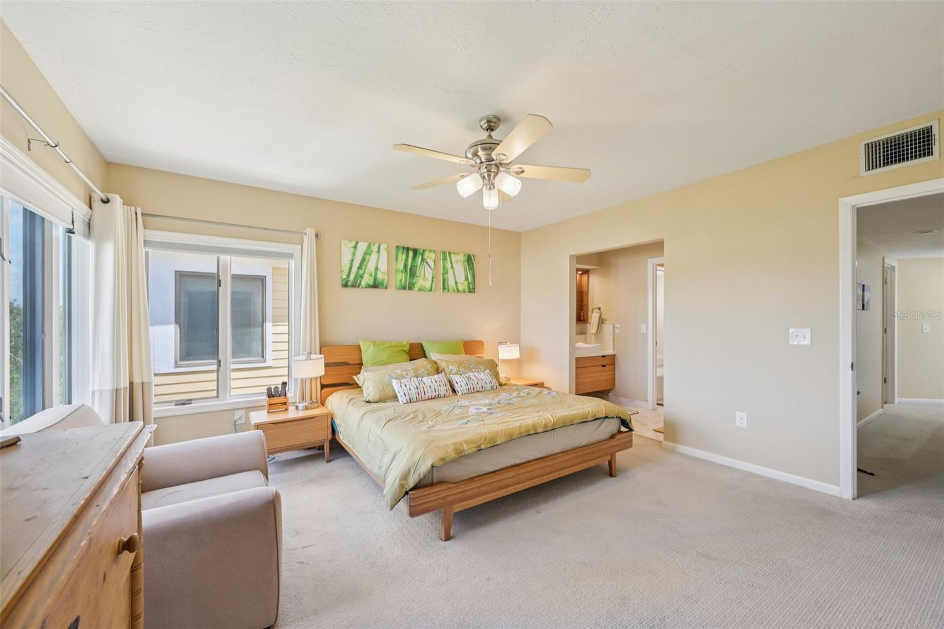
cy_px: 314
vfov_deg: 81.2
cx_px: 472
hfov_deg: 104.3
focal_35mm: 14
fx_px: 367
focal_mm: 14
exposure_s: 1/80
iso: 400
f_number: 8
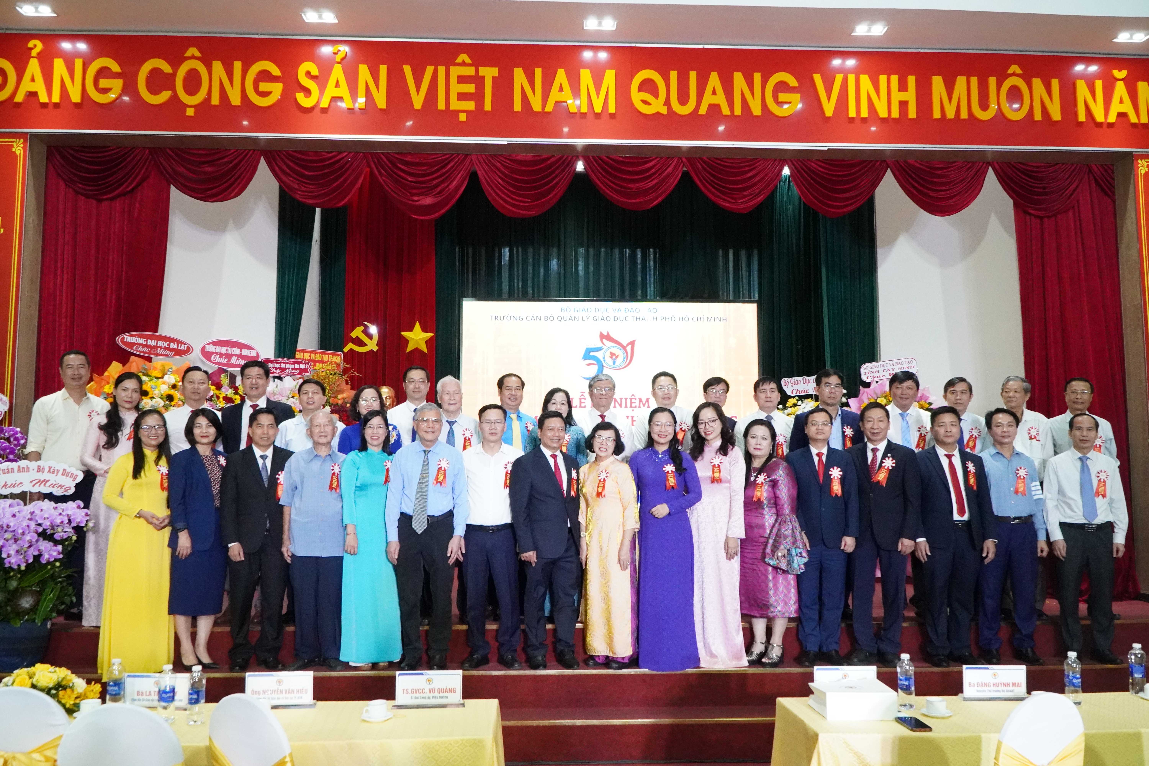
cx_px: 574
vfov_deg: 45.7
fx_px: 910
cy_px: 383
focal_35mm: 28
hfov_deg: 64.6
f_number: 9
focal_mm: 19
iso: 6400
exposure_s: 1/125
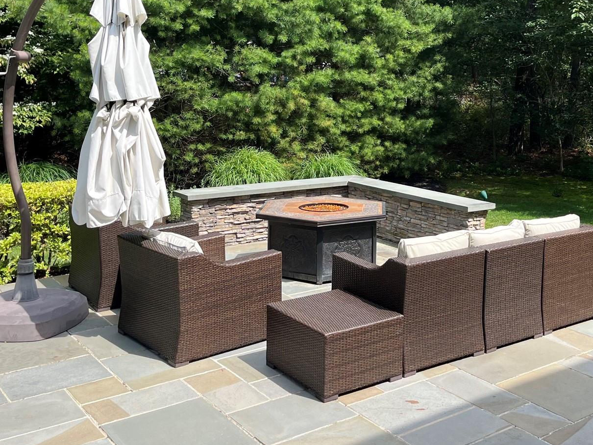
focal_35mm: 44
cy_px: 113
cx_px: 369
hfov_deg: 42.6
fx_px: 754
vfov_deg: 32.3
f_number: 1.6
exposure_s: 1/1163
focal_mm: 5.1
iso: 50
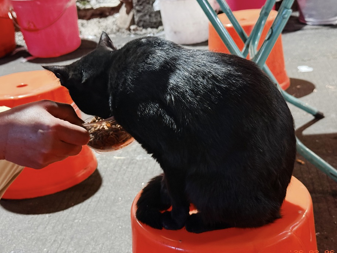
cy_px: 133
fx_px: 526
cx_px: 171
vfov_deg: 27.0
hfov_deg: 35.5
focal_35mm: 54
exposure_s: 1/25
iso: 500
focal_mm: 6.76
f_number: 1.78
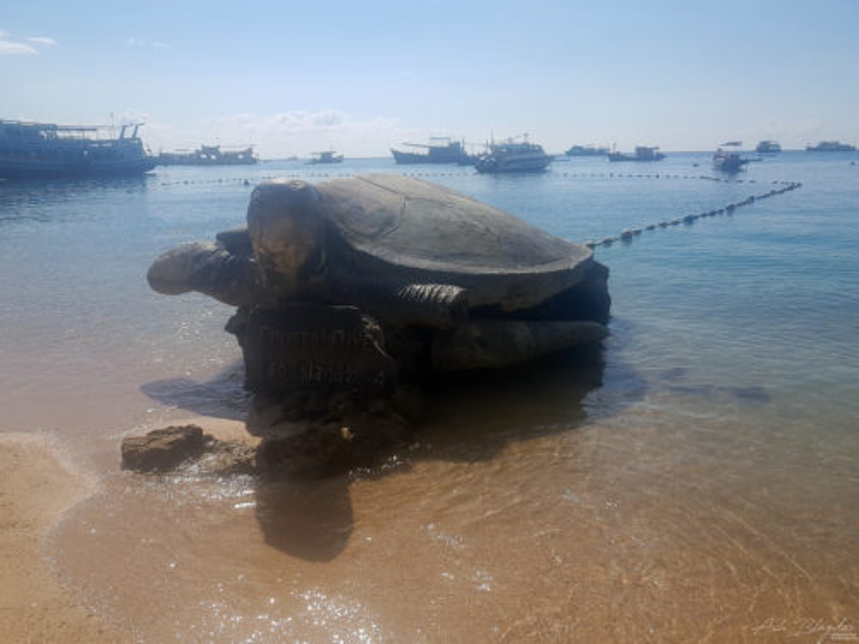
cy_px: 322
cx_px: 430
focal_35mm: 26
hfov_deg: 67.3
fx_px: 645
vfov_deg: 53.1
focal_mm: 4.2
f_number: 1.7
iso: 50
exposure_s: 1/3936
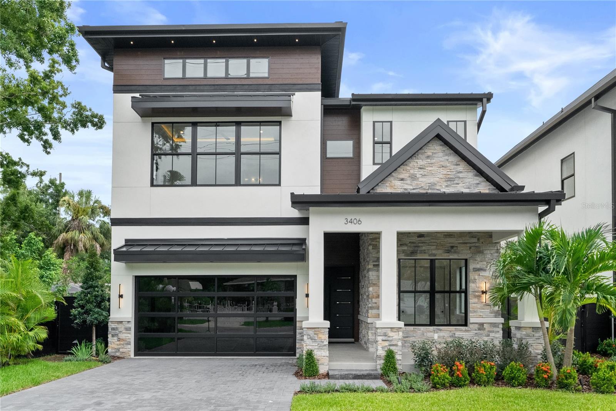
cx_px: 308
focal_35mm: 25
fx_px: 428
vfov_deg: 51.3
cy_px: 206
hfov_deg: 71.5
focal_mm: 25
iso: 3200
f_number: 11
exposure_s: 1/50
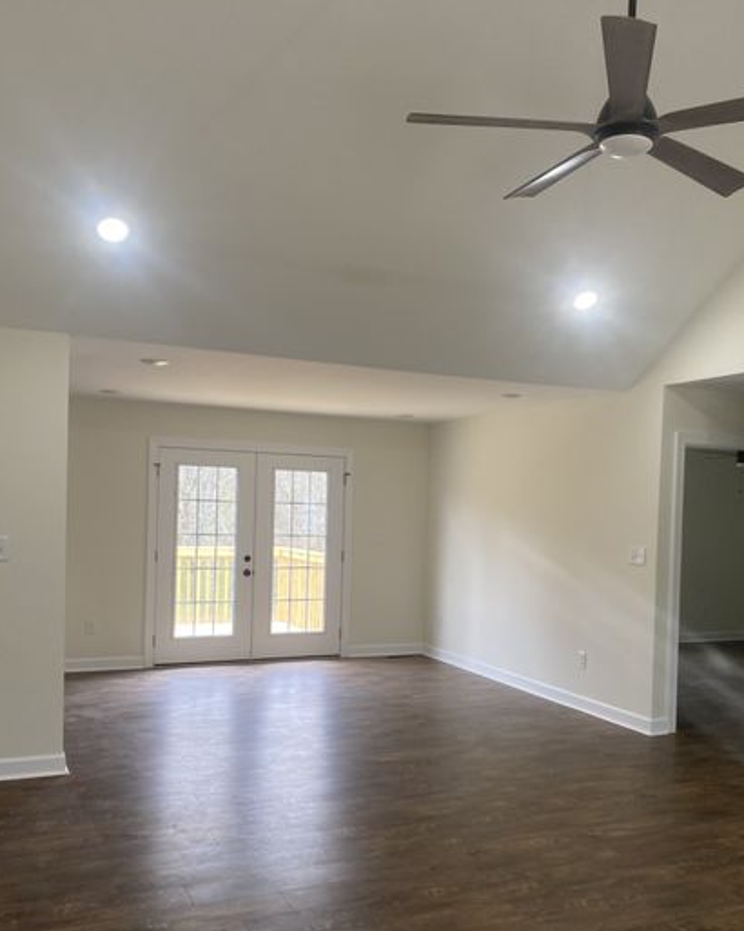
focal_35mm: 33
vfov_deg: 54.1
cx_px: 417
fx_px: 909
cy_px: 529
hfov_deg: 44.4
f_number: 1.8
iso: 64
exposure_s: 1/60
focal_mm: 4.25
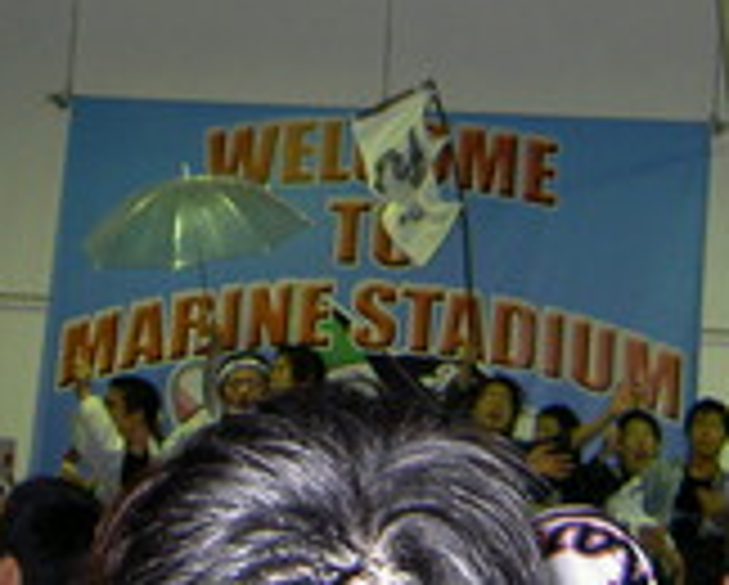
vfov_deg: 16.6
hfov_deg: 20.8
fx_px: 1987
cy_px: 94
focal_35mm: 92
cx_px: 382
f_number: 2.8
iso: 200
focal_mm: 5.6
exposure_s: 1/60
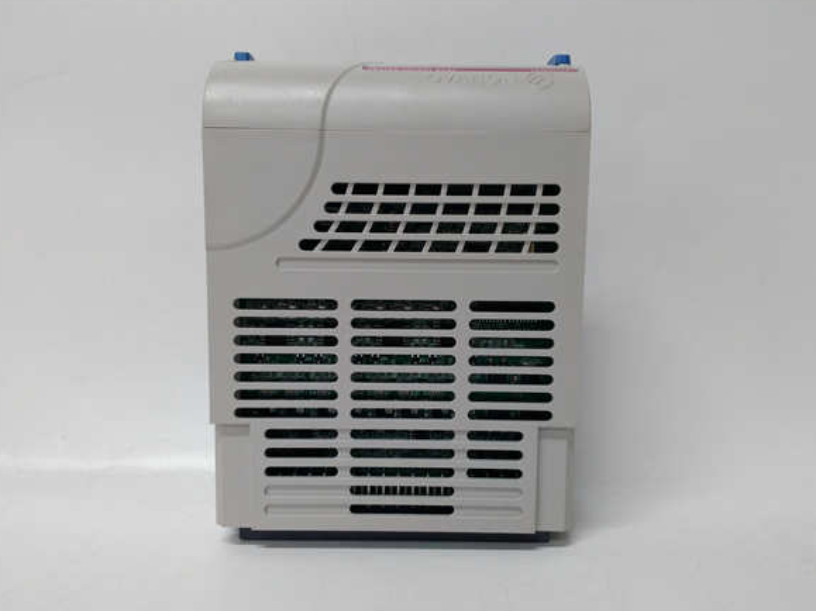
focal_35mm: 28
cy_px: 310
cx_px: 413
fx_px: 660
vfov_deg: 49.7
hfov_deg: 63.5
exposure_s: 1/33
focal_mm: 3.79
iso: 199
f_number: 2
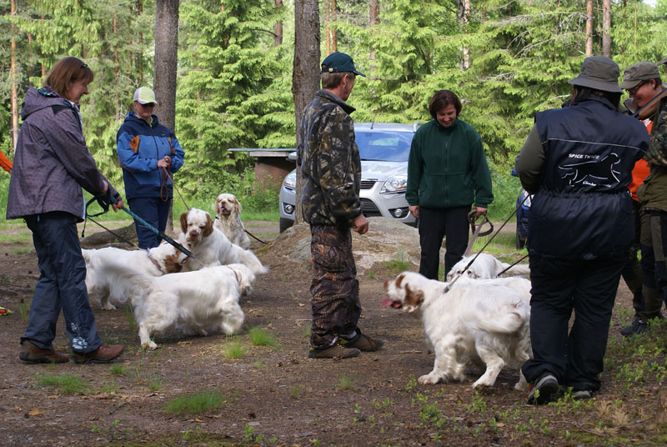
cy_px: 224
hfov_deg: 29.8
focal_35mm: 68
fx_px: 1252
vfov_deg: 20.2
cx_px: 334
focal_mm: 45
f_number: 5.6
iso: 125
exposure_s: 1/80
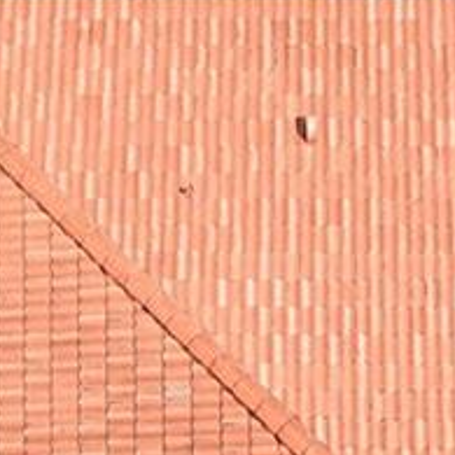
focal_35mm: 153
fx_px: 2275
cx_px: 289
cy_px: 509
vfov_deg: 11.3
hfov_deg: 11.4
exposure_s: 1/2000
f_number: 2.8
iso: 100
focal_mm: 8.38
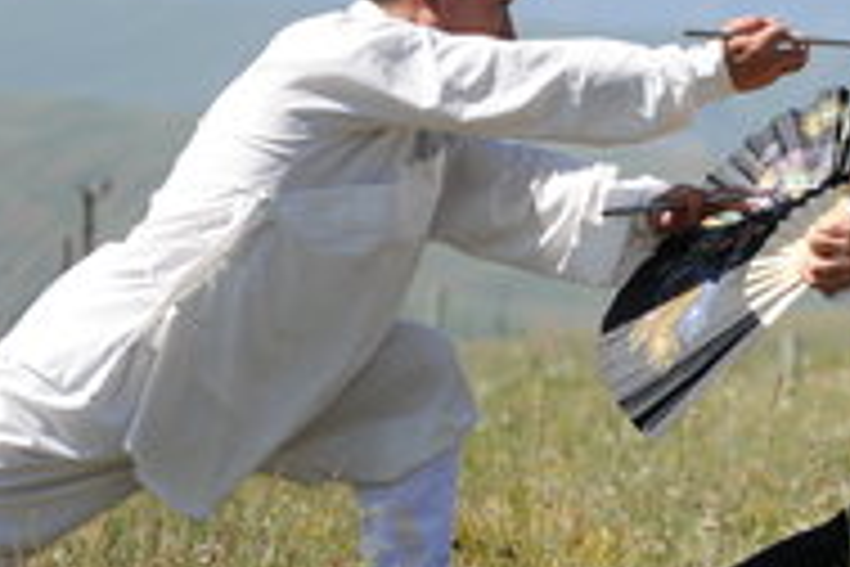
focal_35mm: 222
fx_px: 5241
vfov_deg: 6.2
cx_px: 899
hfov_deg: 9.2
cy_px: 254
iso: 250
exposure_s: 1/3200
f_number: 2.8
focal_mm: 70
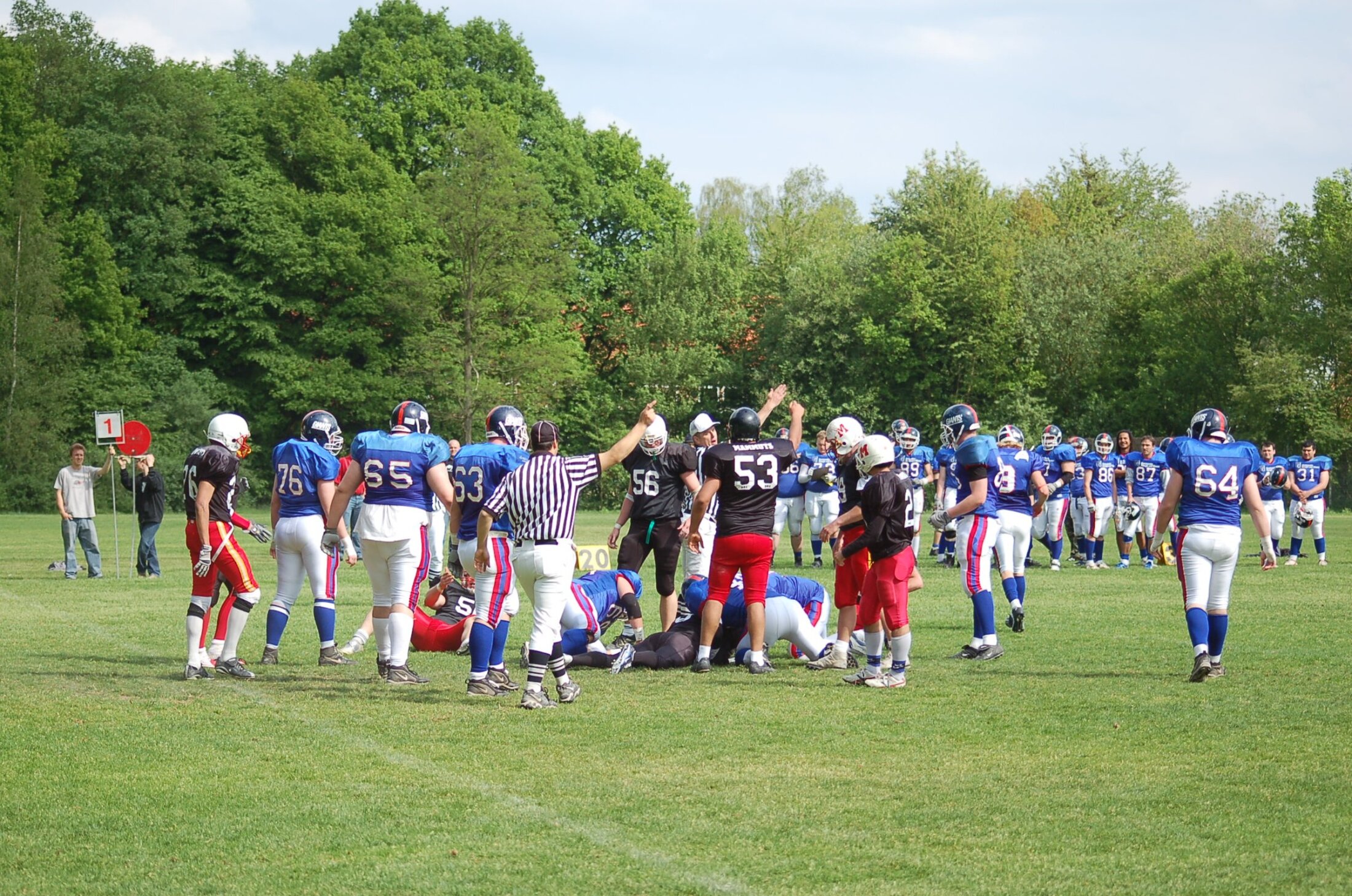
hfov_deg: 19.5
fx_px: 3936
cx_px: 676
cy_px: 448
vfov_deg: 13.0
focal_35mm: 105
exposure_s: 1/1000
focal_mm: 70
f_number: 4
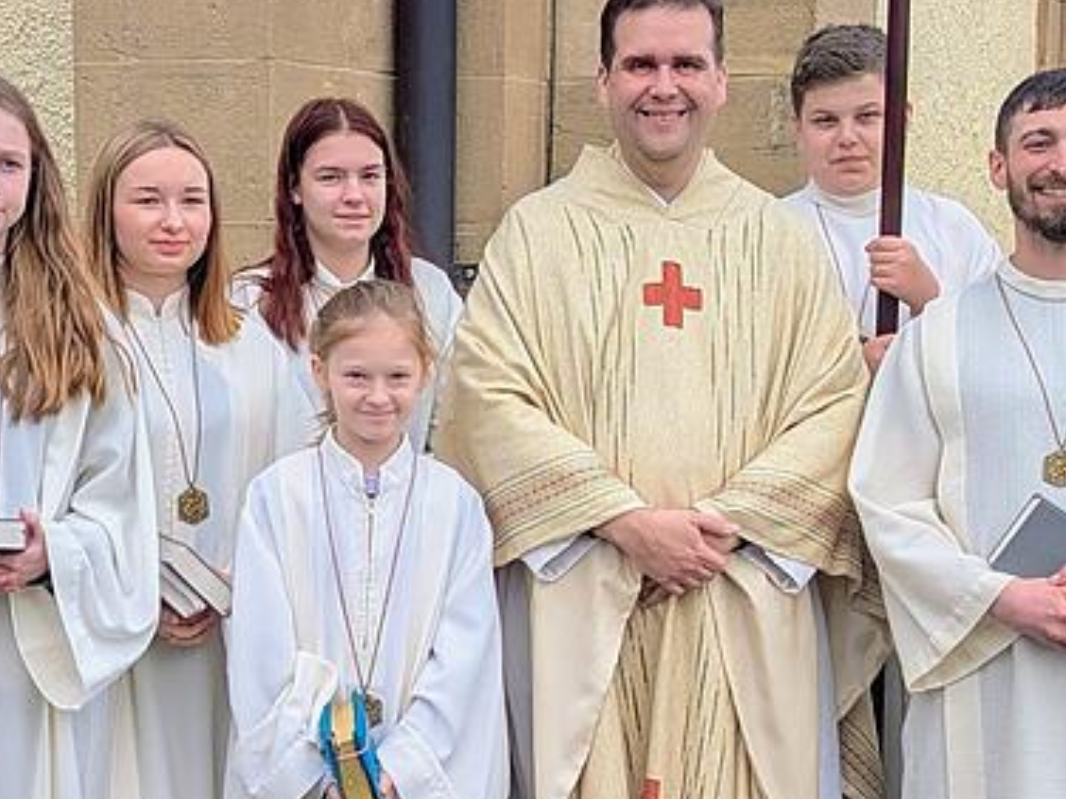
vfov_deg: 28.1
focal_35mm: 51
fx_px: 1571
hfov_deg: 36.8
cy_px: 604
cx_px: 774
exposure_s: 1/365
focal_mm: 6.81
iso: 27
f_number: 1.85
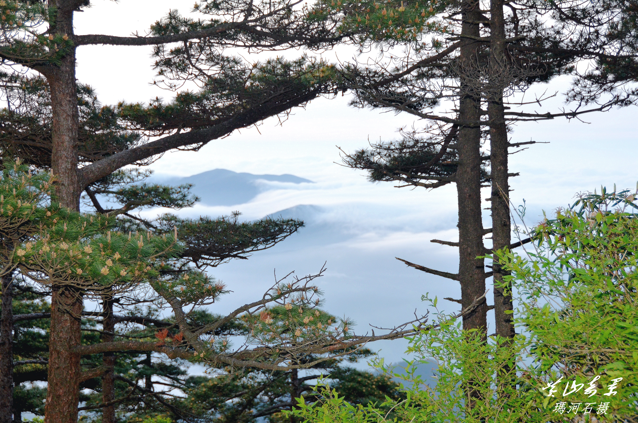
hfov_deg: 26.0
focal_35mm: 78
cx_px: 319
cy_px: 212
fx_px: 1379
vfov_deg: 17.4
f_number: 4.8
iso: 400
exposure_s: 1/80
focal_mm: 52
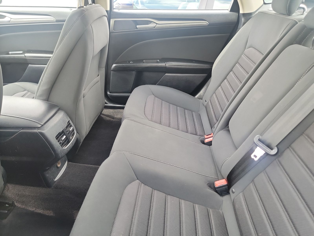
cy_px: 118
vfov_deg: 56.8
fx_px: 218
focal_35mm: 24
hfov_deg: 71.6
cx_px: 157
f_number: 1.8
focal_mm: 6.7
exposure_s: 1/59
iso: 429
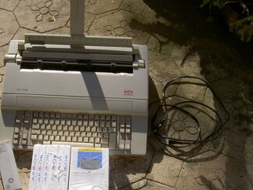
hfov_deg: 32.8
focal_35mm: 58
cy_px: 108
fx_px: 424
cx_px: 74
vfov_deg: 25.2
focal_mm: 8
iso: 50
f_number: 4.7
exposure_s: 1/500
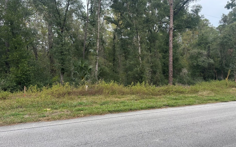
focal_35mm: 28
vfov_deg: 44.5
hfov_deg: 66.4
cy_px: 66
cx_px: 124
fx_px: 180
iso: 80
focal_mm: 6.86
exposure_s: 1/130
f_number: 1.78
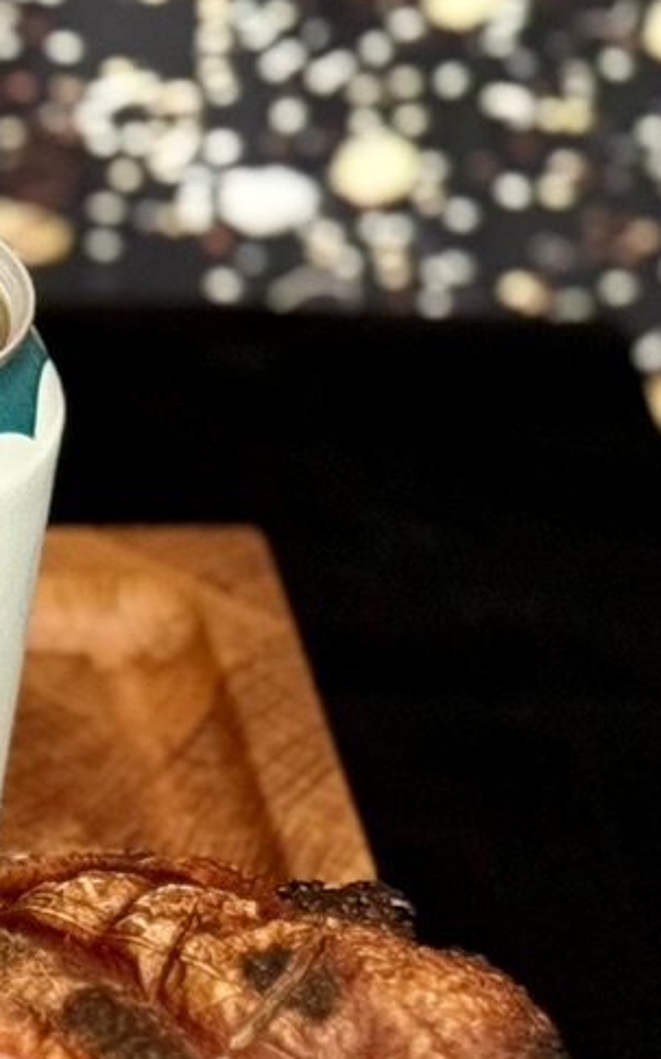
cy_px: 878
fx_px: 6199
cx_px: -1420
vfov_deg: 9.7
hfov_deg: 5.7
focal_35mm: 215
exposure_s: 1/33
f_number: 1.78
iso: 250
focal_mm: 6.76
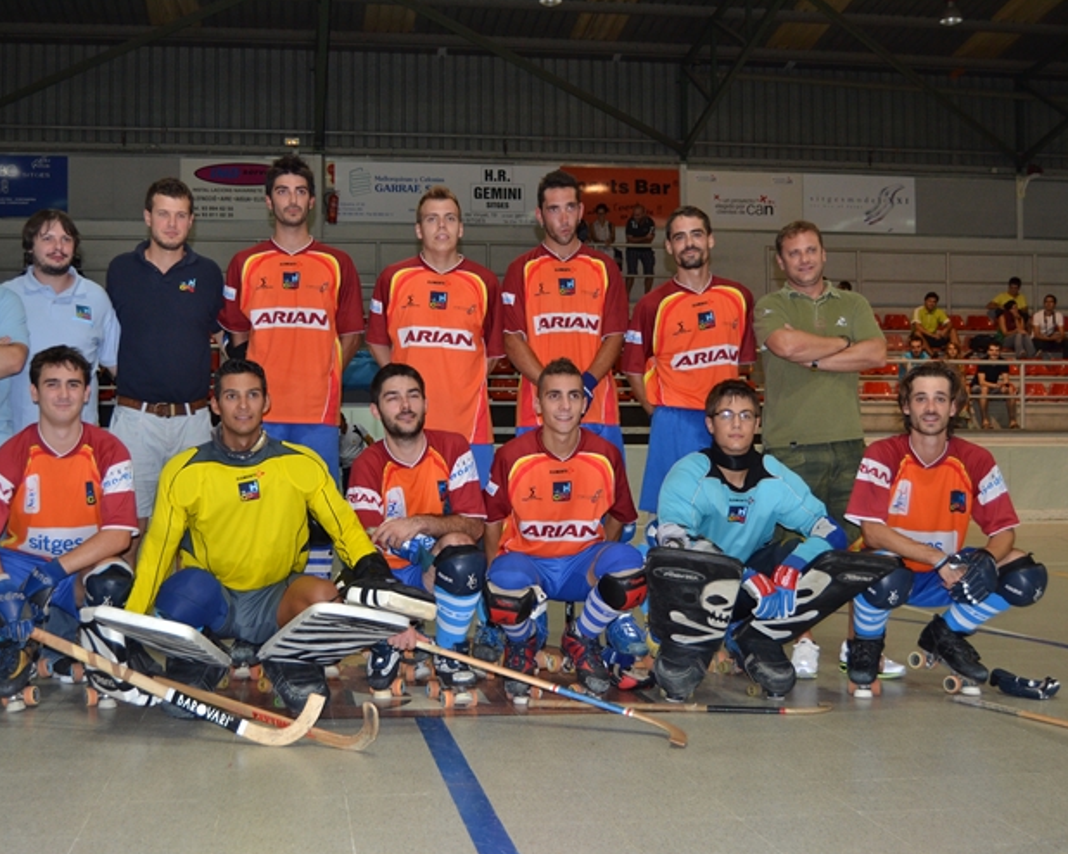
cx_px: 448
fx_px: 1296
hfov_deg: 44.6
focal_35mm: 41
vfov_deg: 36.5
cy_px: 427
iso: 400
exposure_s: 1/60
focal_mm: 24
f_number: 3.8
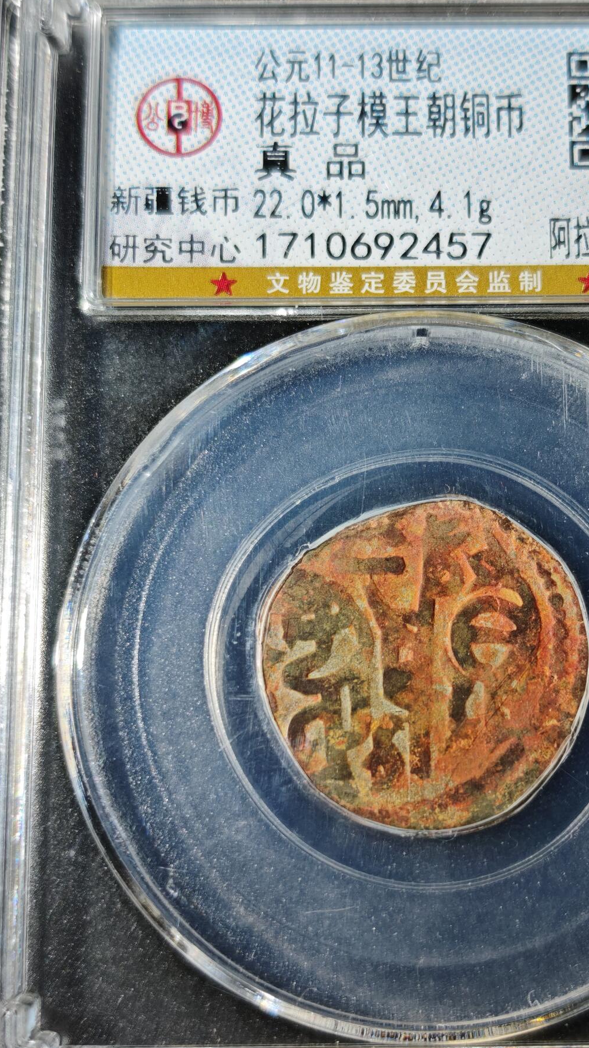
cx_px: 393
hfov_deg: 21.7
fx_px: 1527
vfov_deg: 37.8
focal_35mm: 55
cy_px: 523
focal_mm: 5.85
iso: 50
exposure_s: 1/100
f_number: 1.63
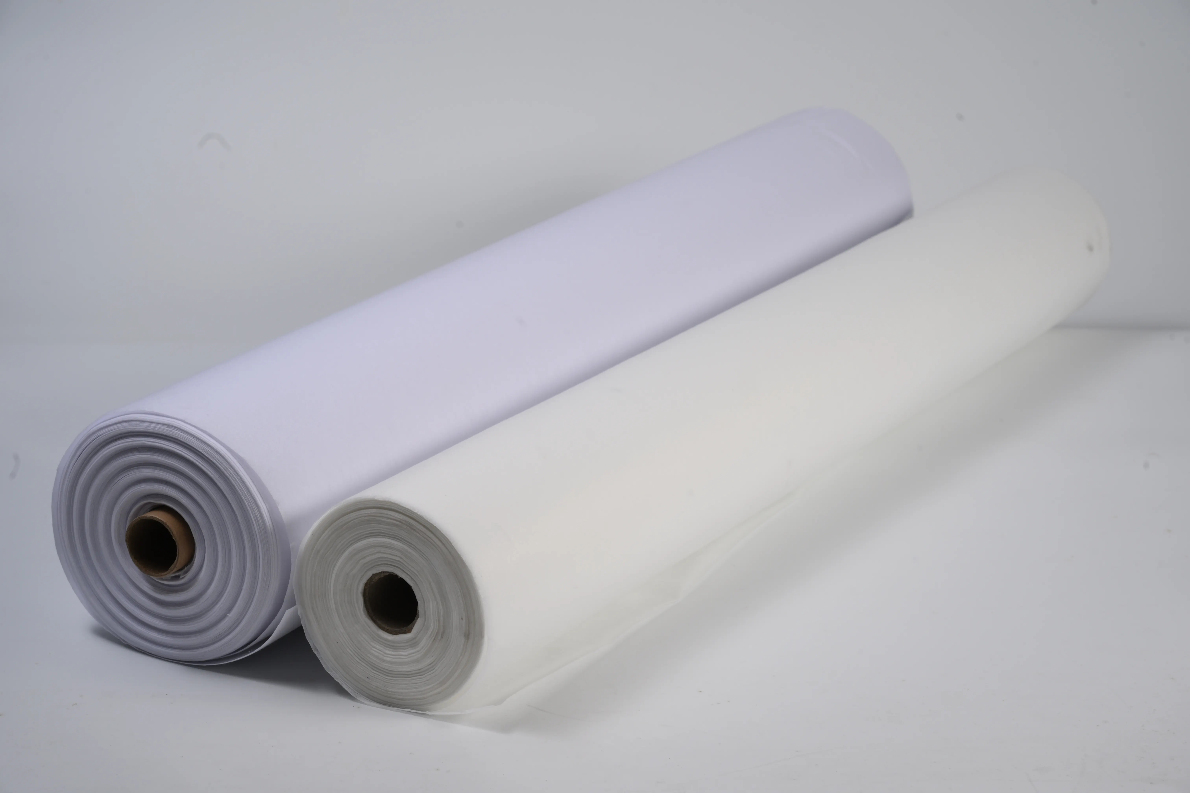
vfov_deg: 15.5
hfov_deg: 23.1
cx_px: 595
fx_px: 2909
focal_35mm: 88
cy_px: 396
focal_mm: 88
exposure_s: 1/125
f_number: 13
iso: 200
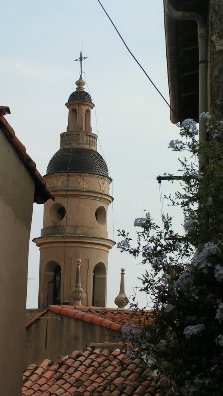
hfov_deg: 13.9
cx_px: 98
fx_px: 914
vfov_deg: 24.5
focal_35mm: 87
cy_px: 200
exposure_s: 1/400
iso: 50
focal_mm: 12.1
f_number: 5
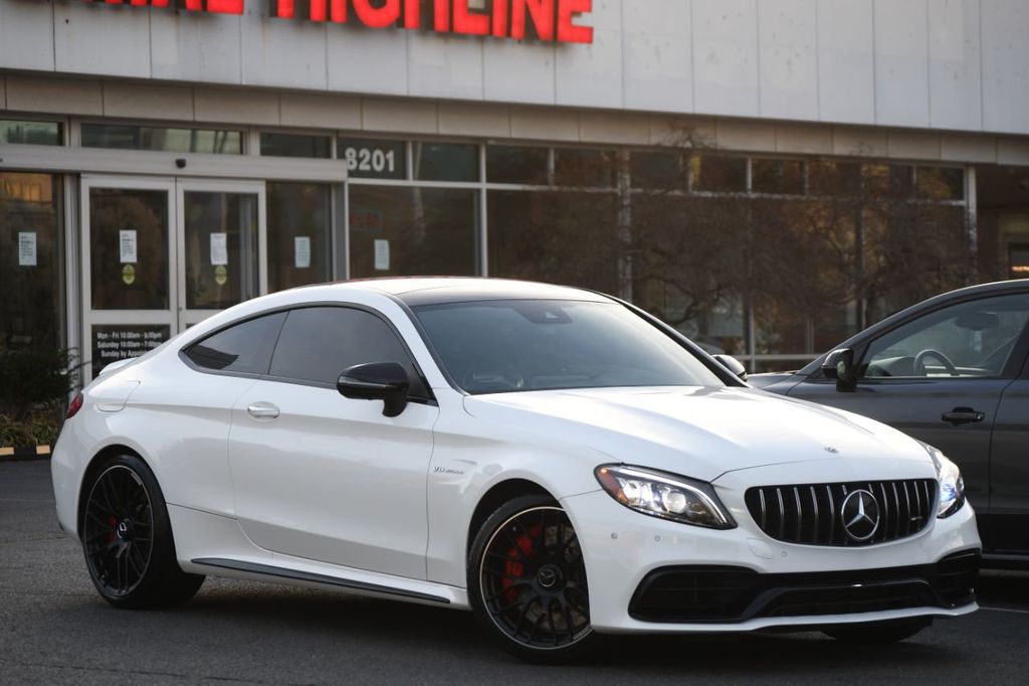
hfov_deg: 14.0
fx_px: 4200
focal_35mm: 147
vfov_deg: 9.3
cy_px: 343
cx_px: 514
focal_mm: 98
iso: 360
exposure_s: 1/160
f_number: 4.8
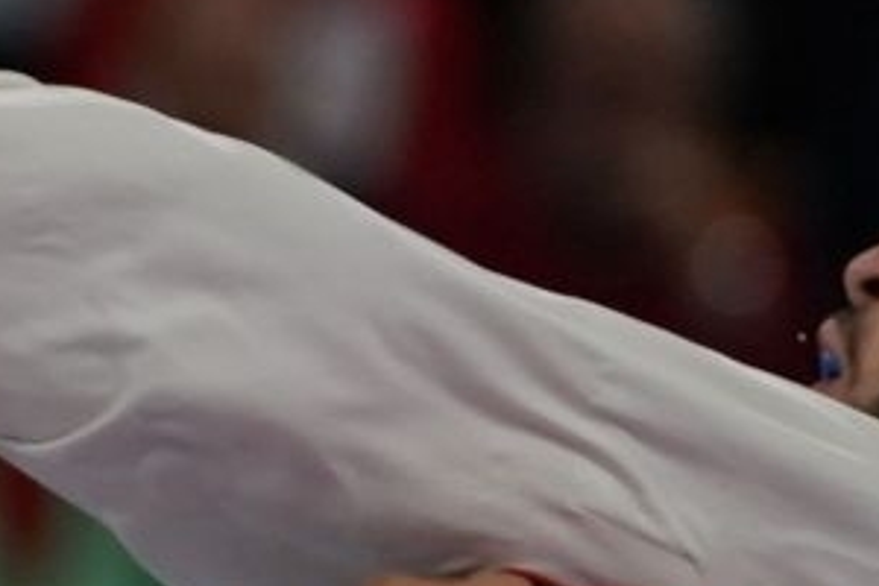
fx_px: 34718
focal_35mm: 1422
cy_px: 1023
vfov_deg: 1.0
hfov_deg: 1.4
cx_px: -589
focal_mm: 158
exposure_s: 1/1000
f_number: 2.8
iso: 1000
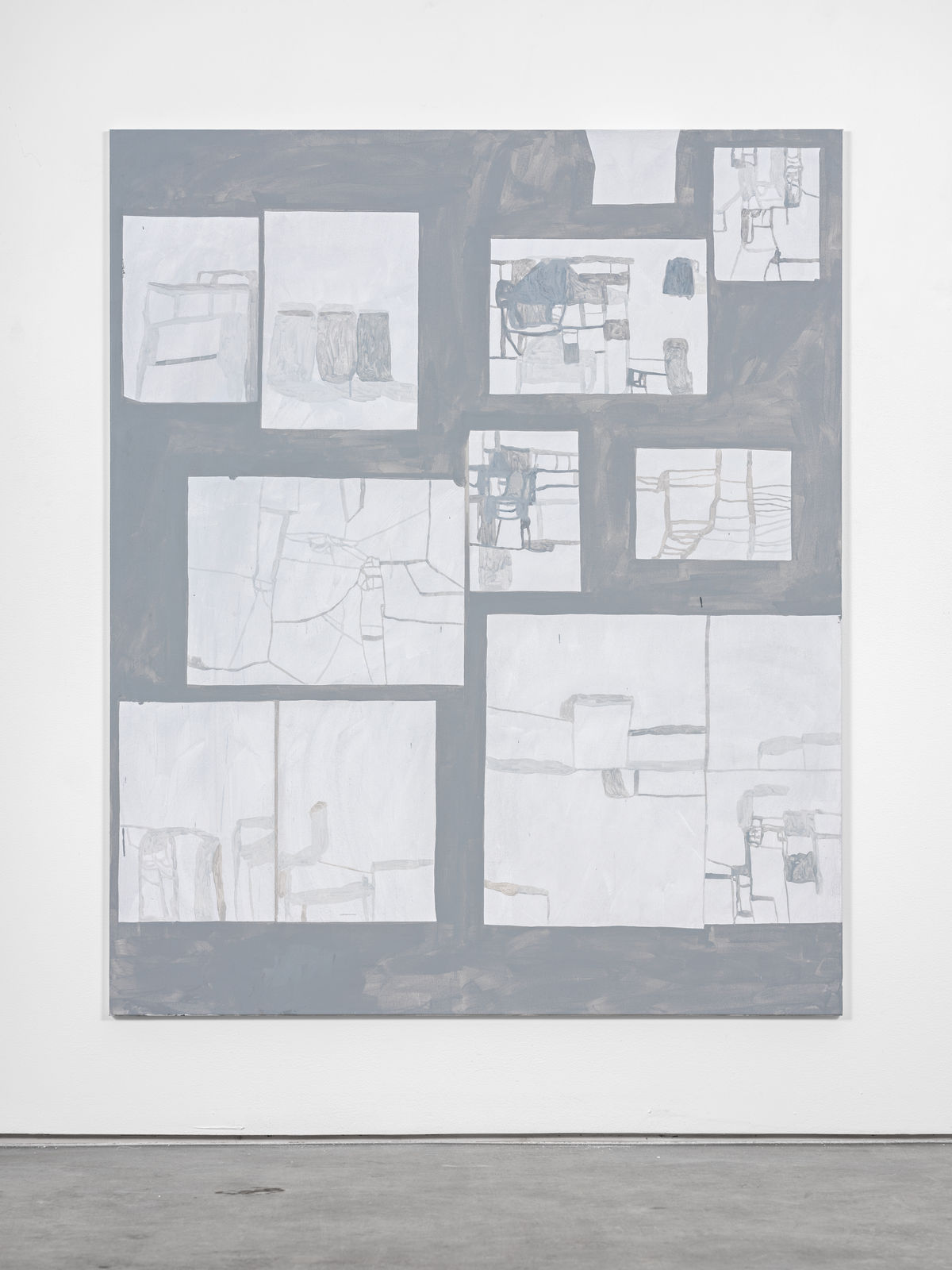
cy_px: 635
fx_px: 3484
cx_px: 476
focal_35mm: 95
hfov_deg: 15.6
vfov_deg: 20.7
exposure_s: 1/125
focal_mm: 120
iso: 100
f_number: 8
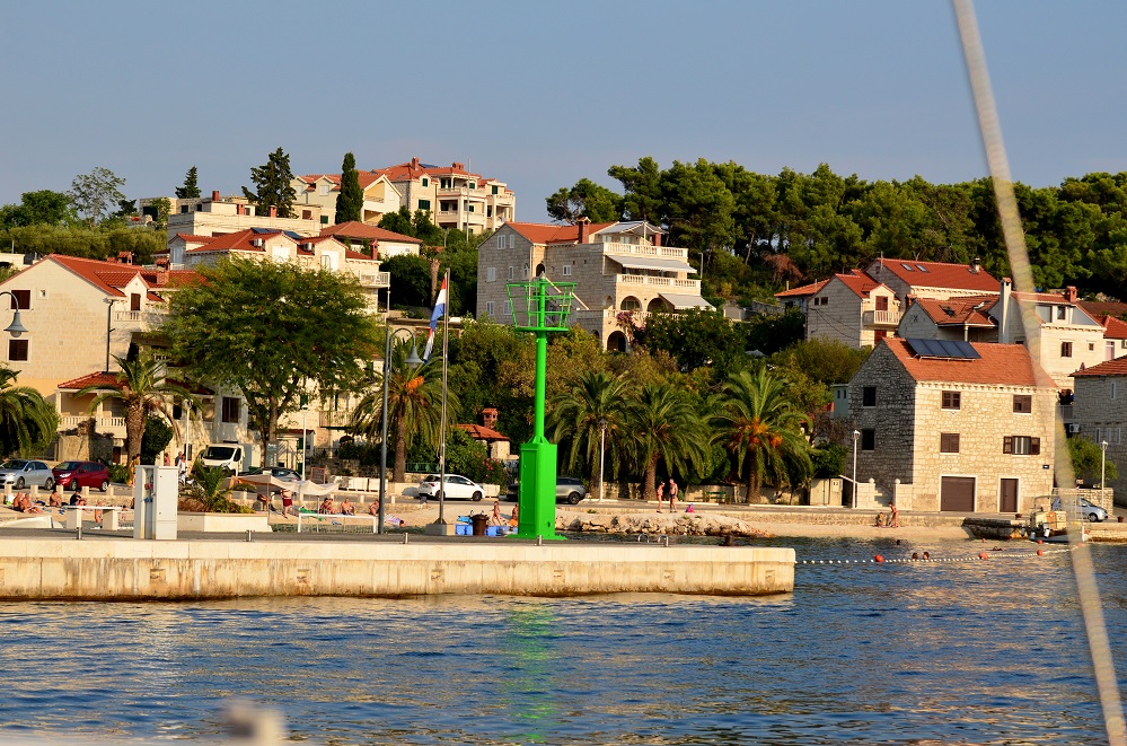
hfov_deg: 19.5
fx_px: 3279
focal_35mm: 105
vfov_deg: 13.0
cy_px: 373
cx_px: 564
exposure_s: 1/2000
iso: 400
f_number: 5.6
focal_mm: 70
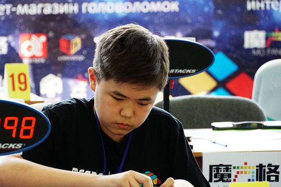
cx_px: 116
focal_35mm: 227
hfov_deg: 9.1
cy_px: 117
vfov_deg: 6.0
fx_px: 1770
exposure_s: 1/160
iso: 2500
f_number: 5.6
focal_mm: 110
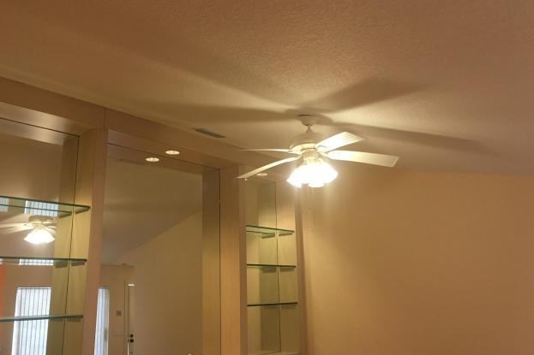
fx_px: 460
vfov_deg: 42.3
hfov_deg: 60.3
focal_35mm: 31
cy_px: 180
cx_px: 267
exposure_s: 1/30
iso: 100
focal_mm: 4.15
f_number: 2.2
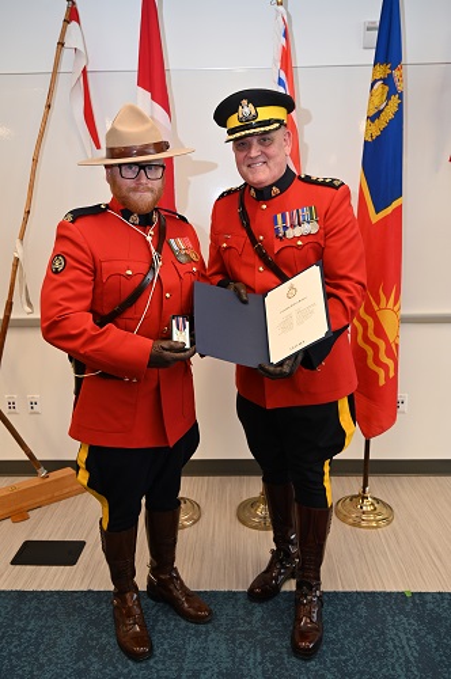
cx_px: 226
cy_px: 340
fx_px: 556
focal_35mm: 30
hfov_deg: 44.2
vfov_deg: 62.8
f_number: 4
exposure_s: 1/60
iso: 400
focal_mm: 29.5
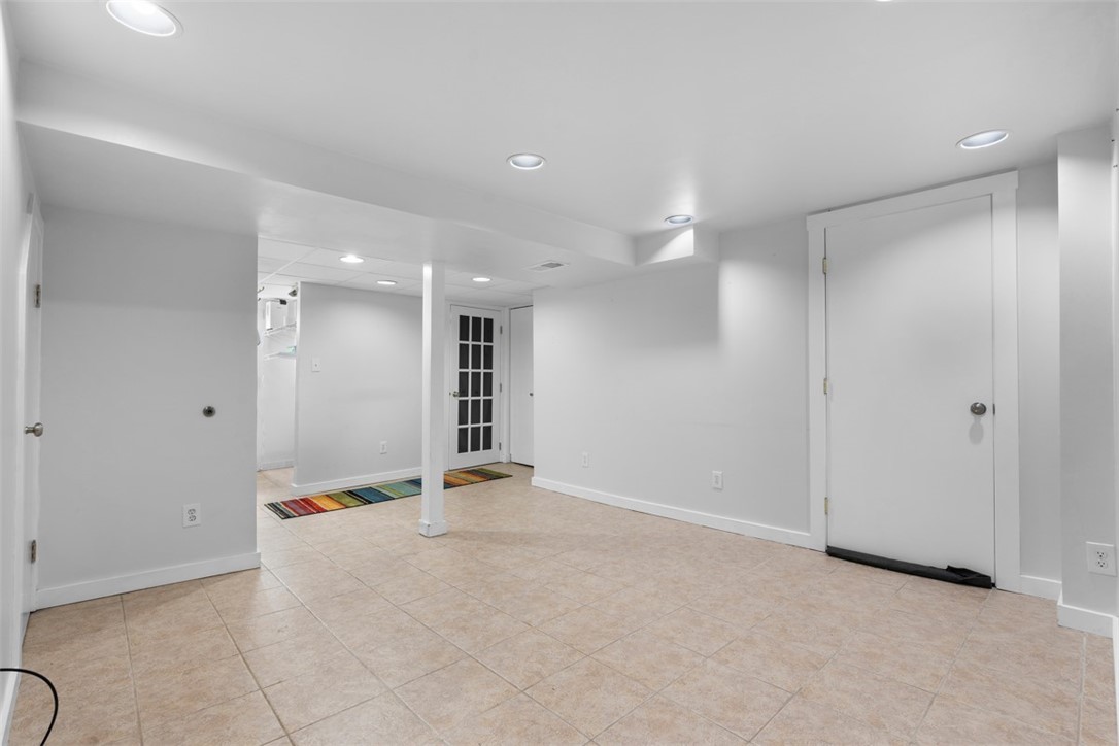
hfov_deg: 96.7
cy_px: 373
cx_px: 560
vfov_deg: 73.7
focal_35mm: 16
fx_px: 497
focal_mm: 16
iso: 400
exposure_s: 1/3
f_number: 8
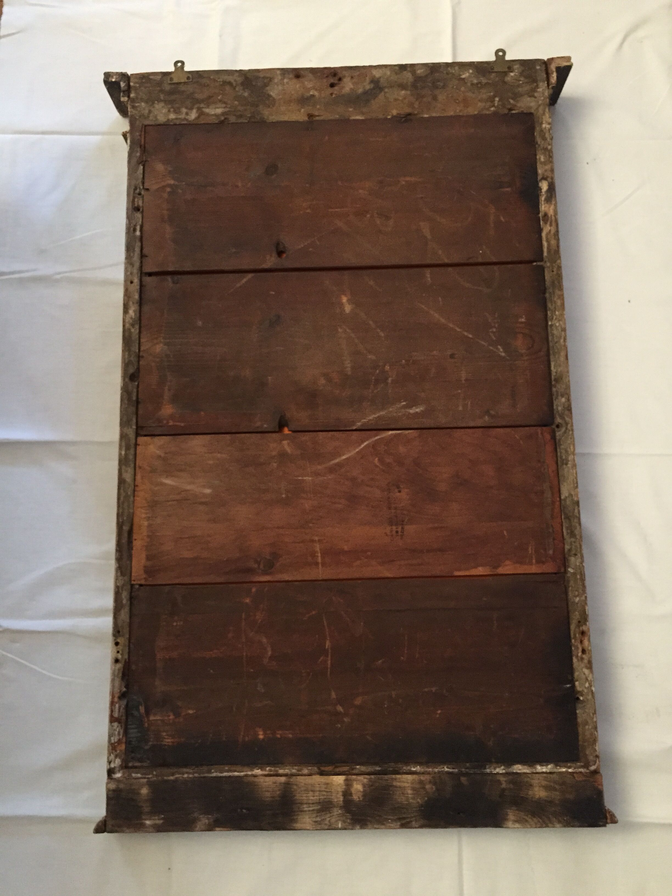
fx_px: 751
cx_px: 336
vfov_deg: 61.7
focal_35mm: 29
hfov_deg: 48.2
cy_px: 448
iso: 320
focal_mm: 4.15
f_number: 2.2
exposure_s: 1/15
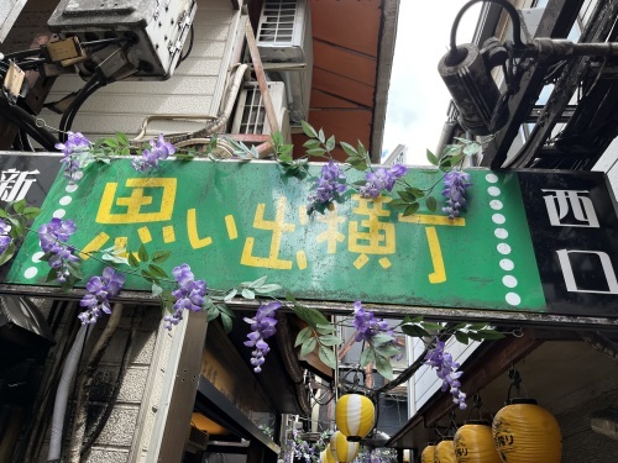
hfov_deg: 67.3
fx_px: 464
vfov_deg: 53.1
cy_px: 232
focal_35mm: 26
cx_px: 309
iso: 50
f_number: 1.6
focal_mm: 5.1
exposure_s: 1/345
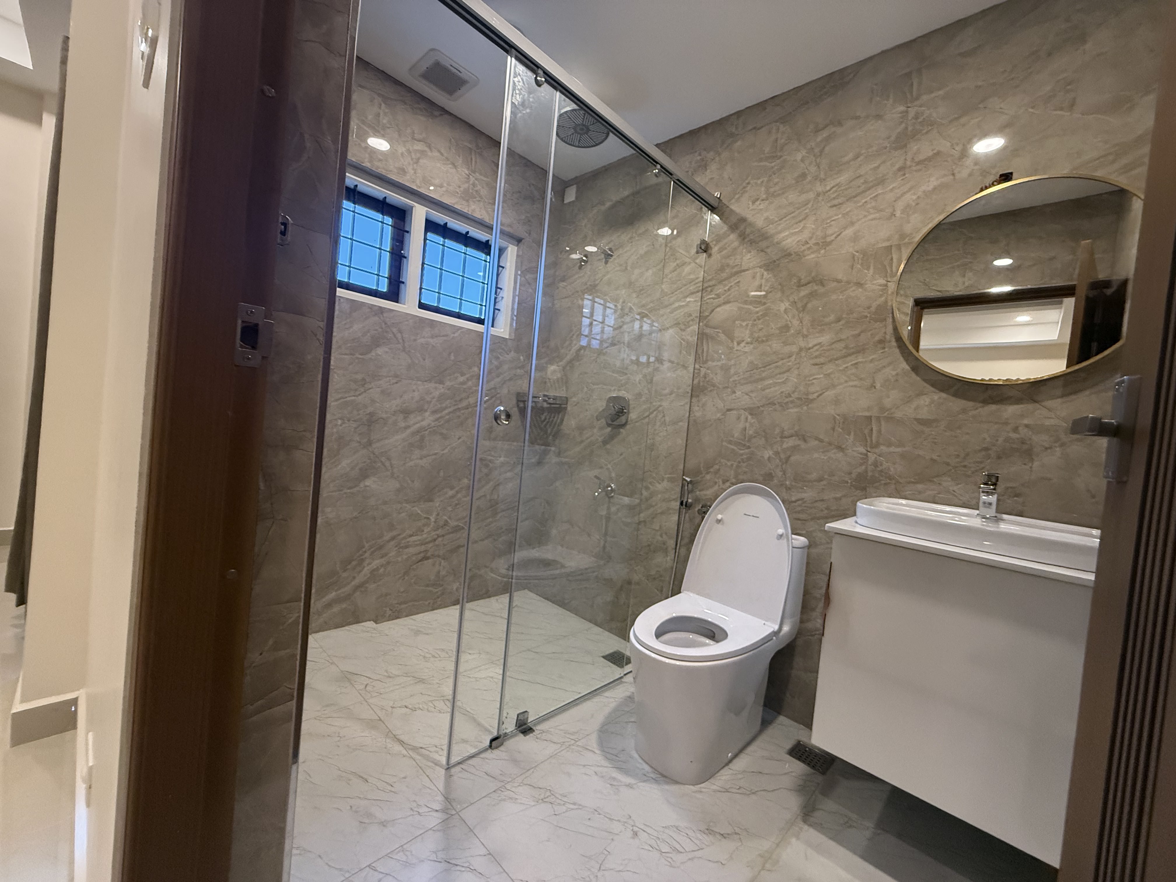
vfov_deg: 85.7
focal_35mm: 14
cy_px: 441
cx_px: 588
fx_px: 476
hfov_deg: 102.1
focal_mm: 2.22
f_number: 2.2
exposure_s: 1/100
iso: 640
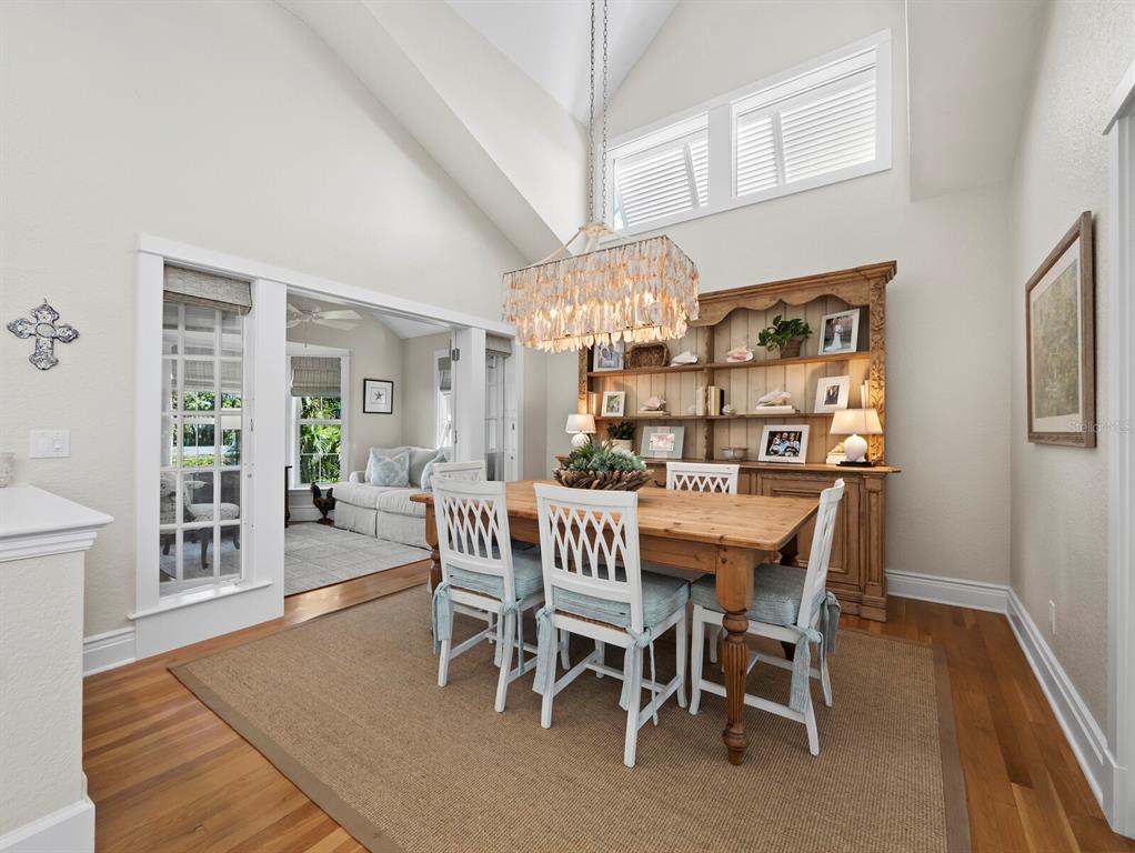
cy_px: 426
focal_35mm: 14
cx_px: 568
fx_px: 459
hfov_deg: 102.0
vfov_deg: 85.7
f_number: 11
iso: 320
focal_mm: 7
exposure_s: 1/5
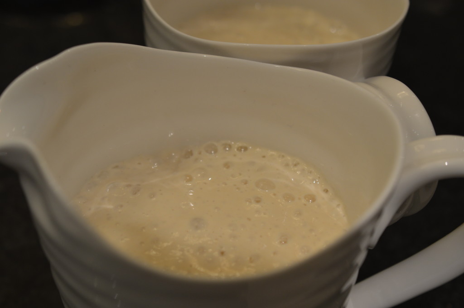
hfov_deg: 33.4
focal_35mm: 60
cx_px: 232
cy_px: 154
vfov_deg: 22.6
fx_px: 772
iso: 400
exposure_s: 1/80
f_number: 4.5
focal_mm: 40
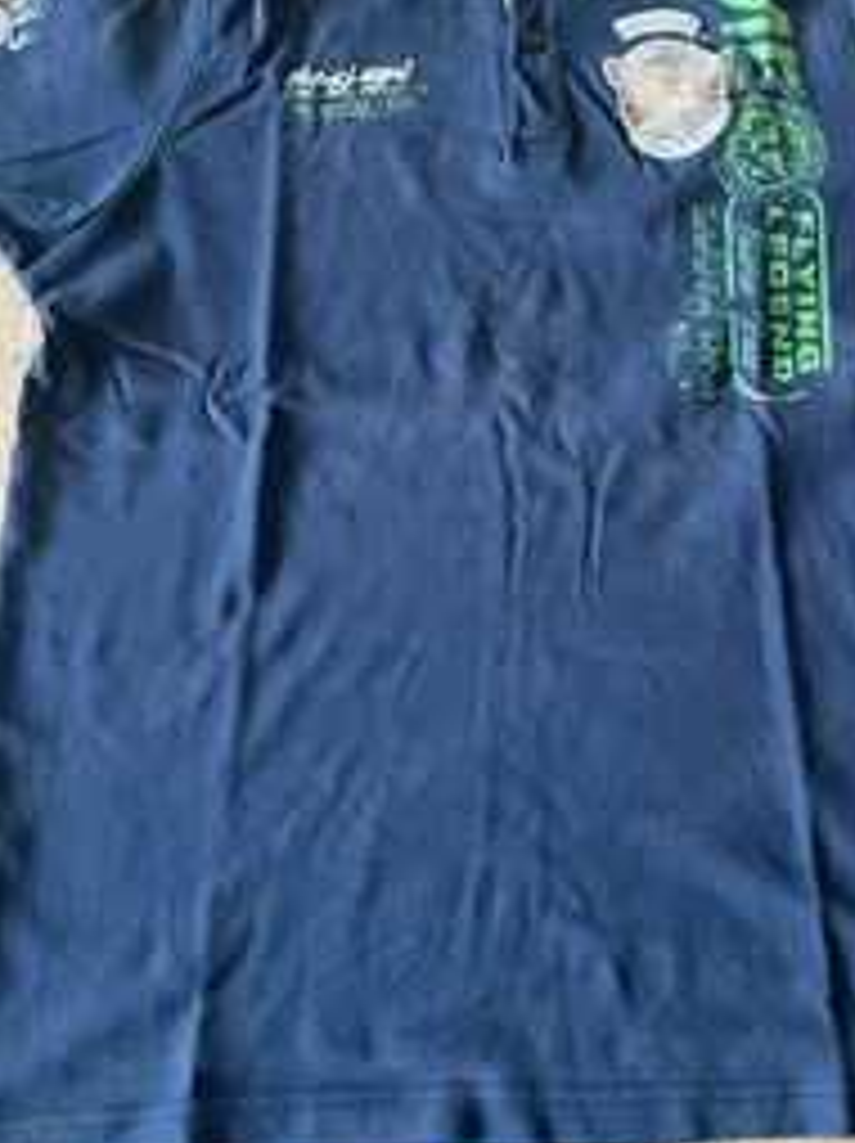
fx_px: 1353
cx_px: 526
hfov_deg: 34.9
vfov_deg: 45.5
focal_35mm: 41
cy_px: 450
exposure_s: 1/60
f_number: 1.5
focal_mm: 5.7
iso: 320
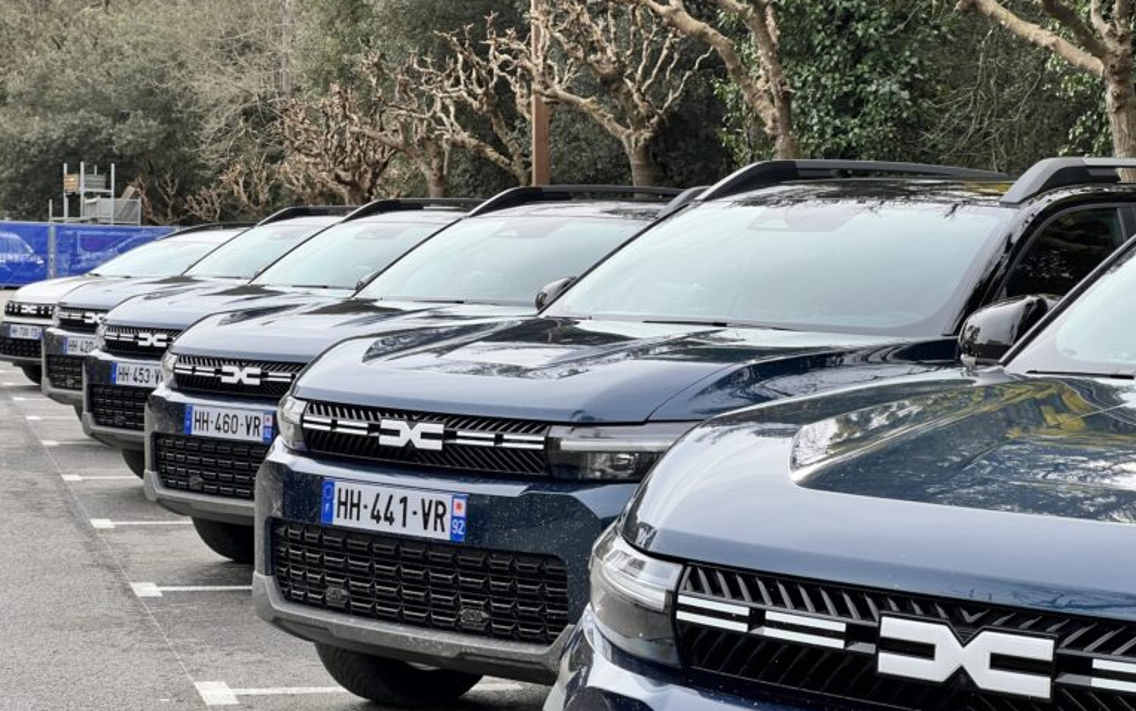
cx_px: 568
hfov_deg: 25.2
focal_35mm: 82
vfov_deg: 15.9
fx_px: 2539
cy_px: 387
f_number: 2.8
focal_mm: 9
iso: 32
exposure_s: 1/196
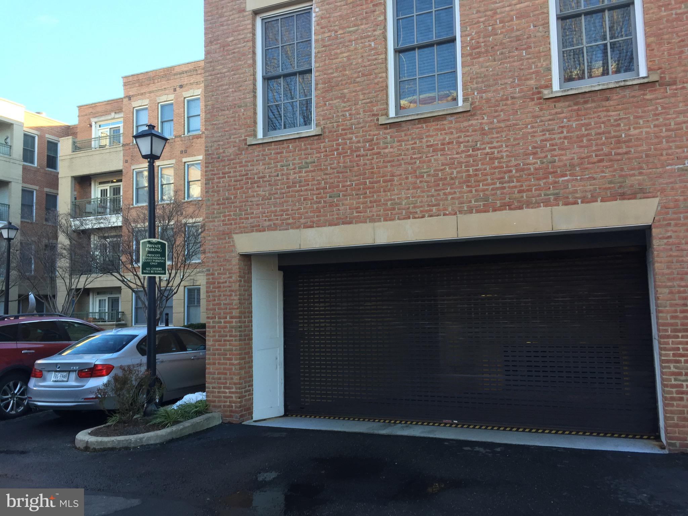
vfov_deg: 48.2
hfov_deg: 61.7
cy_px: 258
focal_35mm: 29
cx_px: 344
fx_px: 576
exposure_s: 1/120
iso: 40
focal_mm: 4.15
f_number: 2.2
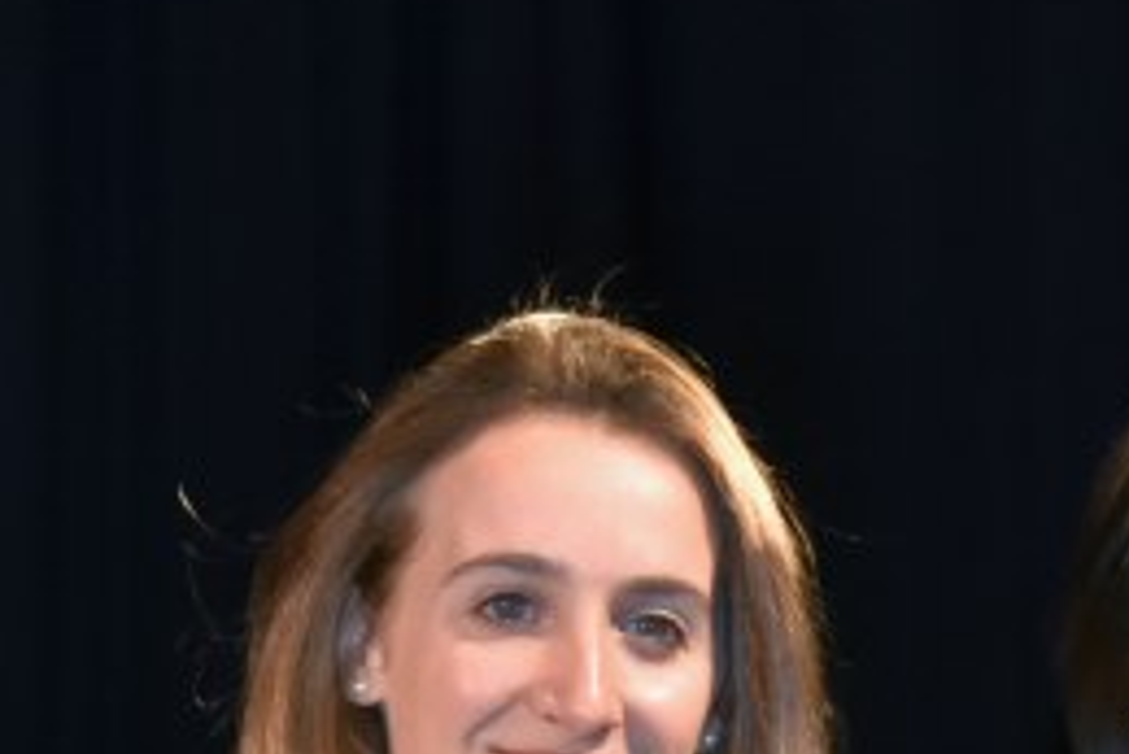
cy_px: 1144
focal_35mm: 368
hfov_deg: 5.6
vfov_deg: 3.7
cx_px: 558
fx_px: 11547
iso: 800
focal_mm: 62
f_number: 5
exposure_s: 1/100
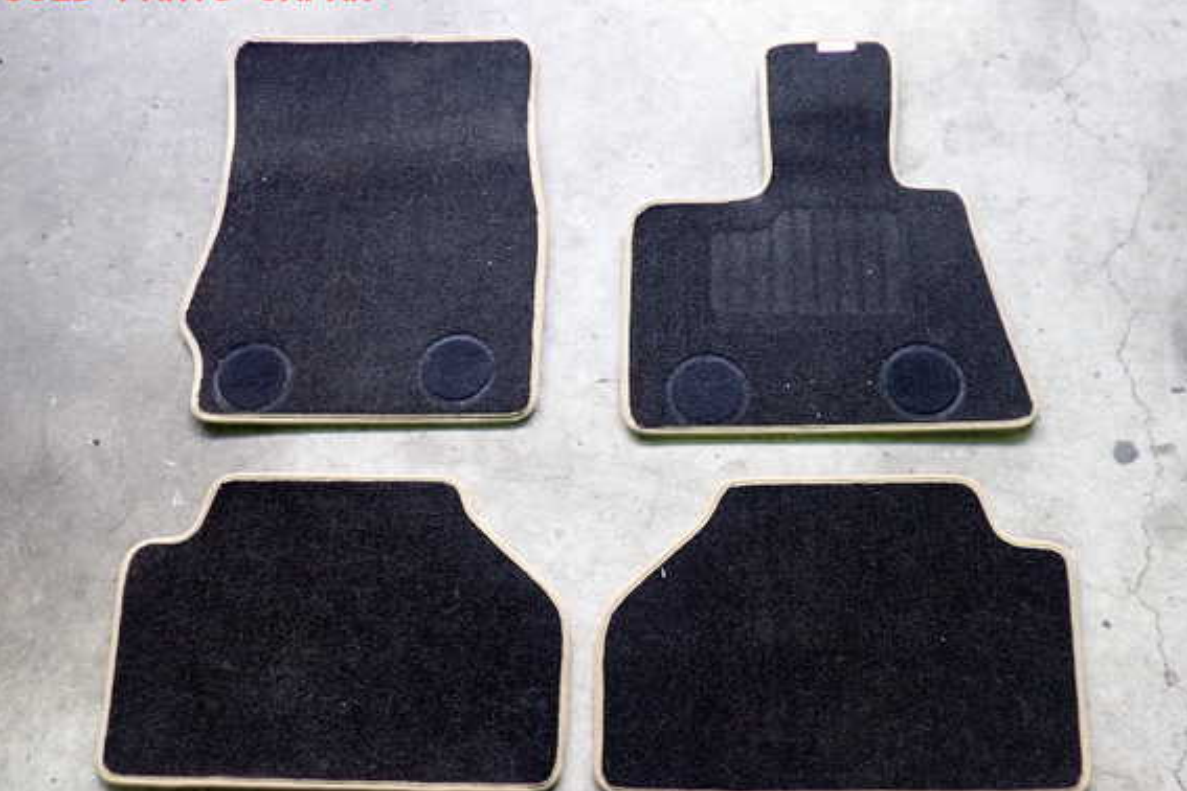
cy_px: 431
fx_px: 1088
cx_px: 620
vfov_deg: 39.9
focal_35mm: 33
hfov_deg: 57.2
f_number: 2.3
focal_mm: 5.4
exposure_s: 1/30
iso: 250
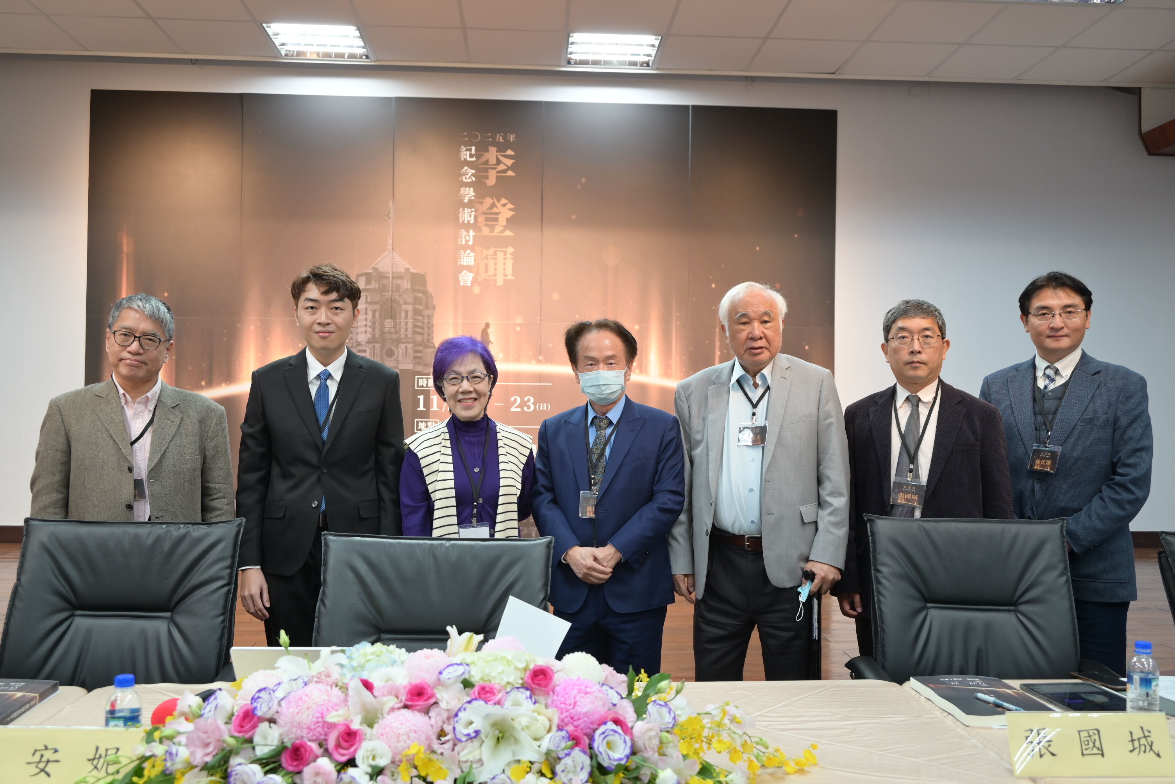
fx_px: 1045
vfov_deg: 41.1
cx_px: 588
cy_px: 392
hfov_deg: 58.7
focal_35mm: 32
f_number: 4.8
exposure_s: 1/30
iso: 400
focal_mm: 32
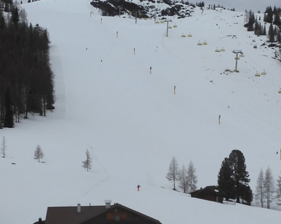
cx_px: 217
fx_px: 839
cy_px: 151
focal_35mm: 101
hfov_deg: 18.9
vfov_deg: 15.2
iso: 100
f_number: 4.5
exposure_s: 1/1600
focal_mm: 7.5
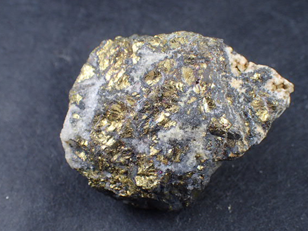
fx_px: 490
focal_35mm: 55
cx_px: 165
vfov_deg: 26.6
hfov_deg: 34.9
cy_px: 115
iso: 250
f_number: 3.2
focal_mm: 8.99
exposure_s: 1/200
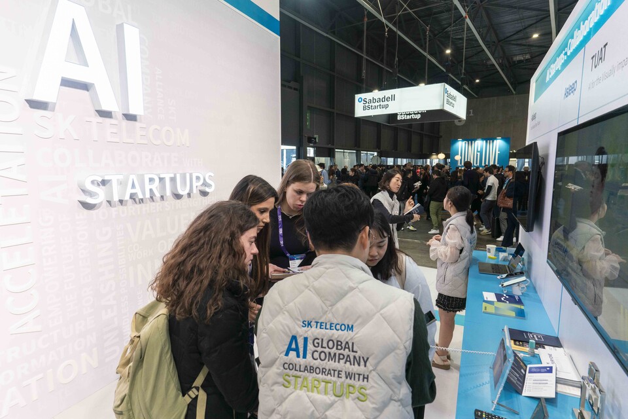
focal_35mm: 20
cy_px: 210
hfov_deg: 84.0
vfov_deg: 61.9
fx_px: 349
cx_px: 314
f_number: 5.6
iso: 800
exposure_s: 1/160
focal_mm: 20
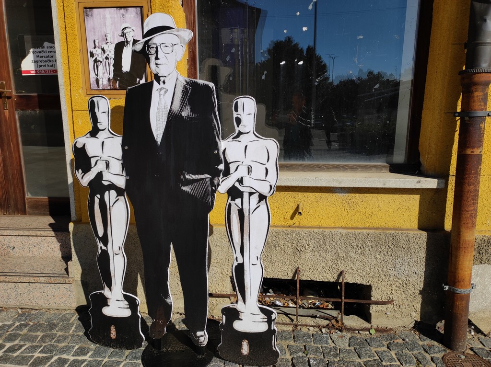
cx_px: 246
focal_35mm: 25
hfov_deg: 69.4
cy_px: 184
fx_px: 354
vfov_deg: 54.8
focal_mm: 4.7
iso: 50
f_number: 1.79
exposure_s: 1/1320
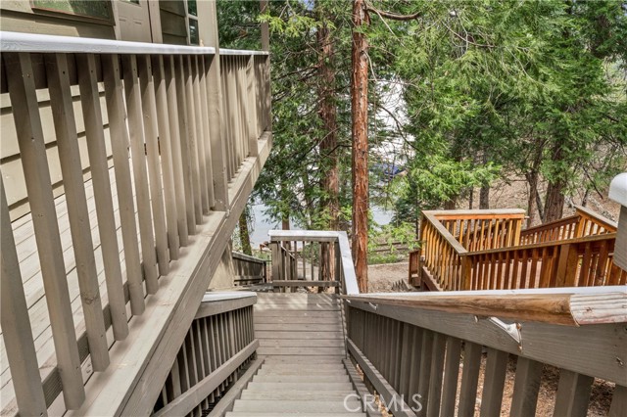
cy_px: 208
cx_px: 314
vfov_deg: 61.6
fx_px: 350
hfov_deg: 83.7
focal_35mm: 20
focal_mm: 20.1
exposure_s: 1/3.33
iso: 100
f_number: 22
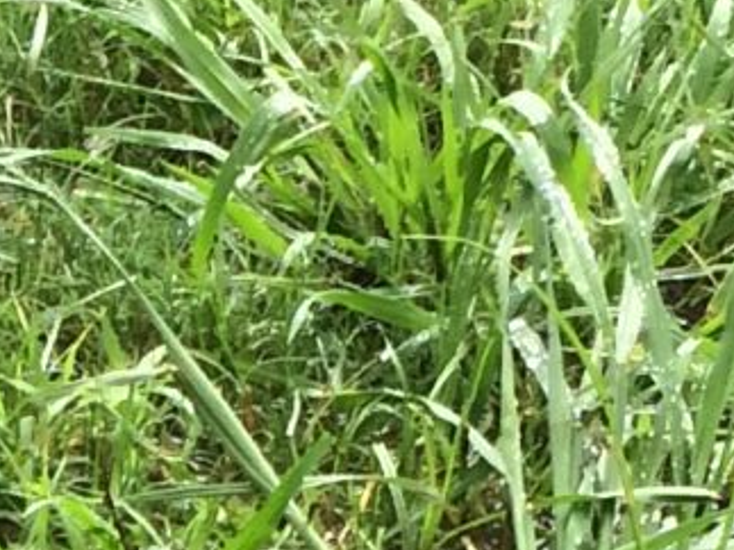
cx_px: -457
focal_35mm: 230
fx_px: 4875
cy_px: 1439
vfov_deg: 6.1
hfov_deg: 8.4
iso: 32
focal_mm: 4.15
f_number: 2.2
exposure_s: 1/1208
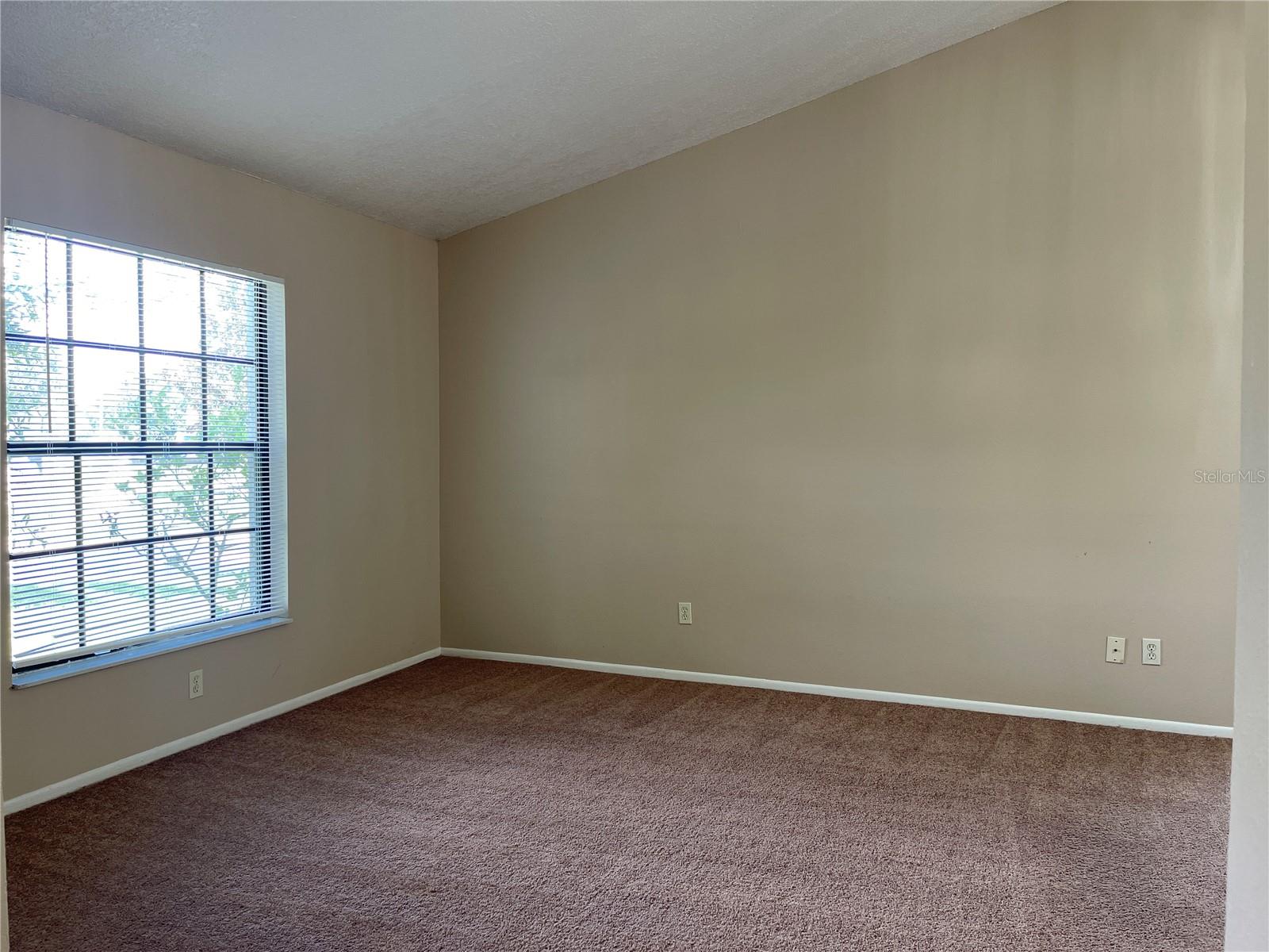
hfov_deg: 67.3
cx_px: 634
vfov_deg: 53.1
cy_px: 476
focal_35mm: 26
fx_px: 953
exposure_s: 1/60
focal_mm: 5.1
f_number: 1.6
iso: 80
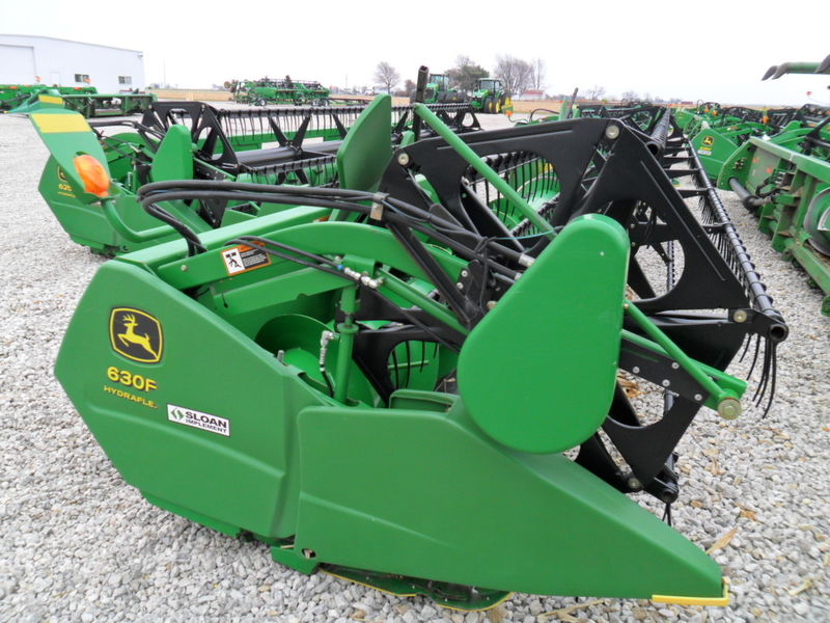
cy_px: 312
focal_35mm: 27
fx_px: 647
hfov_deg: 65.3
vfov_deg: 51.4
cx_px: 415
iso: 100
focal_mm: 4.9
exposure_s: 1/60
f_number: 3.5
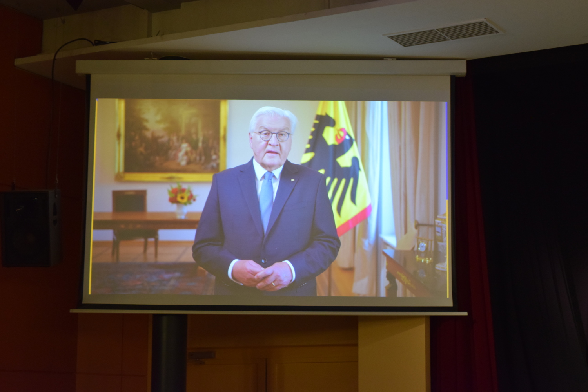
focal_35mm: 82
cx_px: 294
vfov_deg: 16.6
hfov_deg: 24.6
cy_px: 196
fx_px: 1348
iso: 1400
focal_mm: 55
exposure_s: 1/60
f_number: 5.6
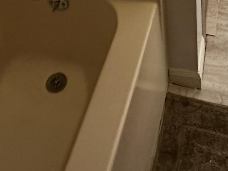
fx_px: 415
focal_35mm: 63
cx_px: 131
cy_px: -202
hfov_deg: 30.7
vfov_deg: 16.0
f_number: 2.2
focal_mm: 2.22
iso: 500
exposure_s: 1/60
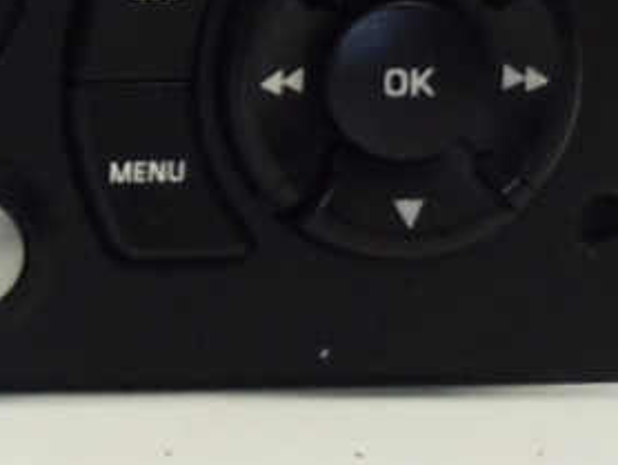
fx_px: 3949
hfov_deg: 8.6
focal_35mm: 221
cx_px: -538
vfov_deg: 6.7
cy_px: 11
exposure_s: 1/60
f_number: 3.5
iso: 200
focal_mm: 5.4
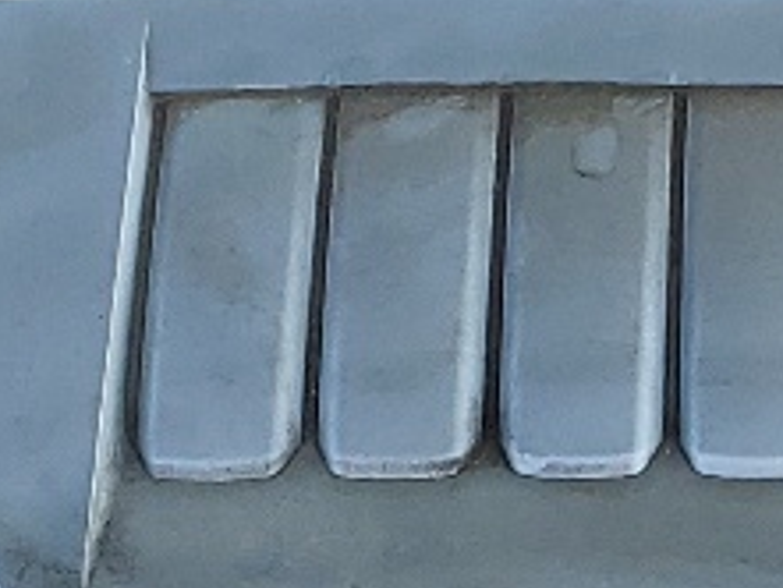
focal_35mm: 188
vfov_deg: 7.5
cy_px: 1296
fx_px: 4255
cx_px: 1112
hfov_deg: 10.2
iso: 50
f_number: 1.5
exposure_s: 1/714
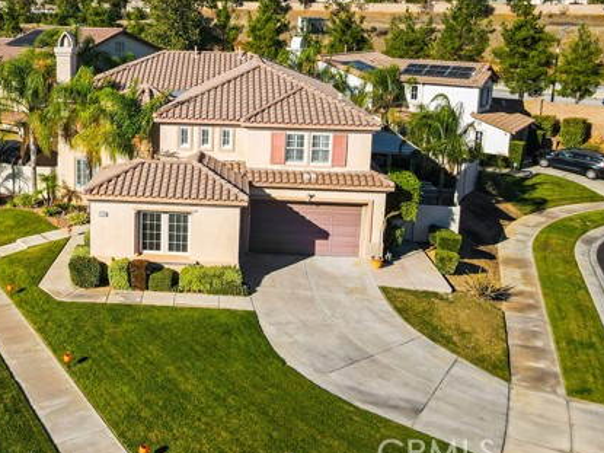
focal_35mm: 37
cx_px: 169
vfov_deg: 37.9
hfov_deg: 48.6
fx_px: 645
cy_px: 124
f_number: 2.8
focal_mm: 4.5
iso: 100
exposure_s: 1/640
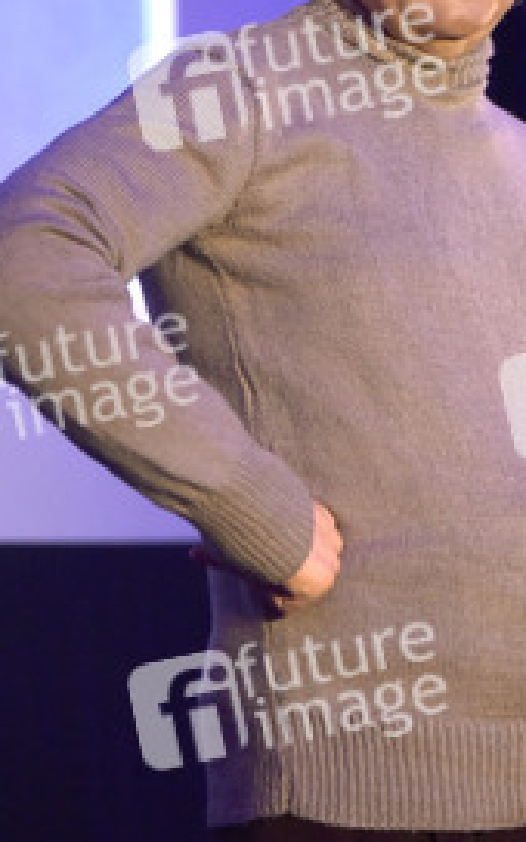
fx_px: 4129
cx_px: 377
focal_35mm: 180
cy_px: 232
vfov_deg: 11.6
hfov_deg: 7.3
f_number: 5.6
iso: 2500
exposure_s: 1/125
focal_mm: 120
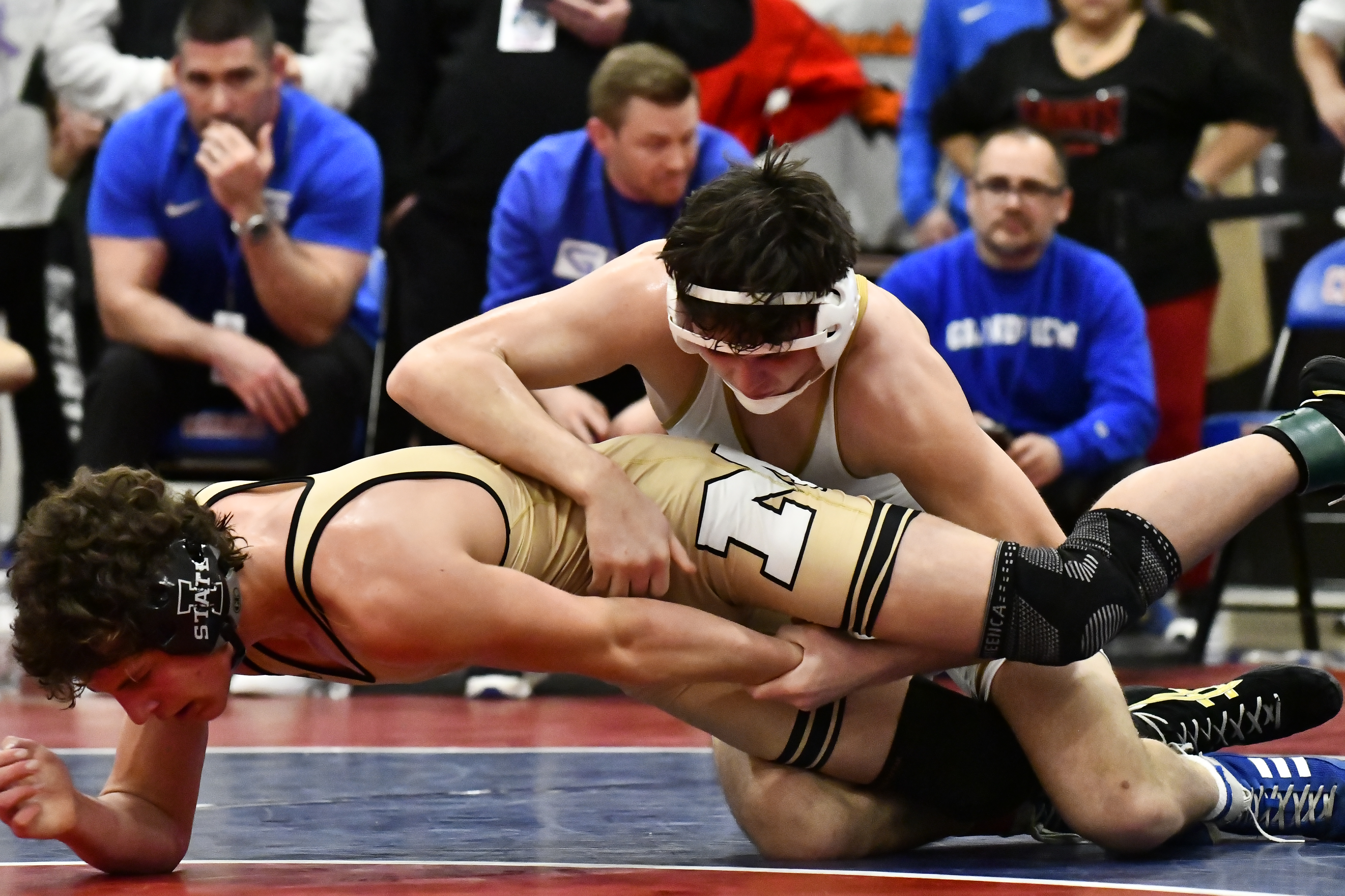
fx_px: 8107
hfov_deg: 9.5
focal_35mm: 217
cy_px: 448
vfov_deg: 6.3
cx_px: 672
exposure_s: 1/800
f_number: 4
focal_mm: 145
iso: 12800
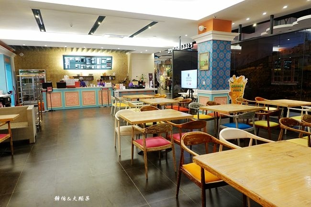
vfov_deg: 53.1
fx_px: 207
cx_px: 156
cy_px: 104
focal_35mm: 24
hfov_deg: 73.8
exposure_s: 1/30
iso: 640
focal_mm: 9
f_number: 2.8
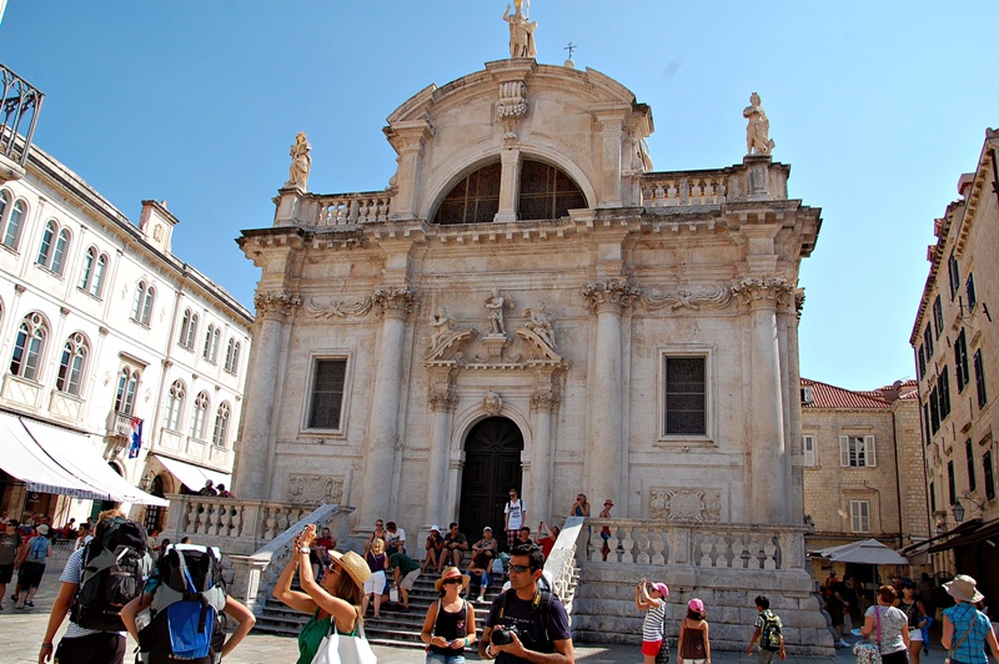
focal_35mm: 27
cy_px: 332
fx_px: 749
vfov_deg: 47.9
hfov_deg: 67.4
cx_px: 500
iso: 200
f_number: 9
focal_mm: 18
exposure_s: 1/320
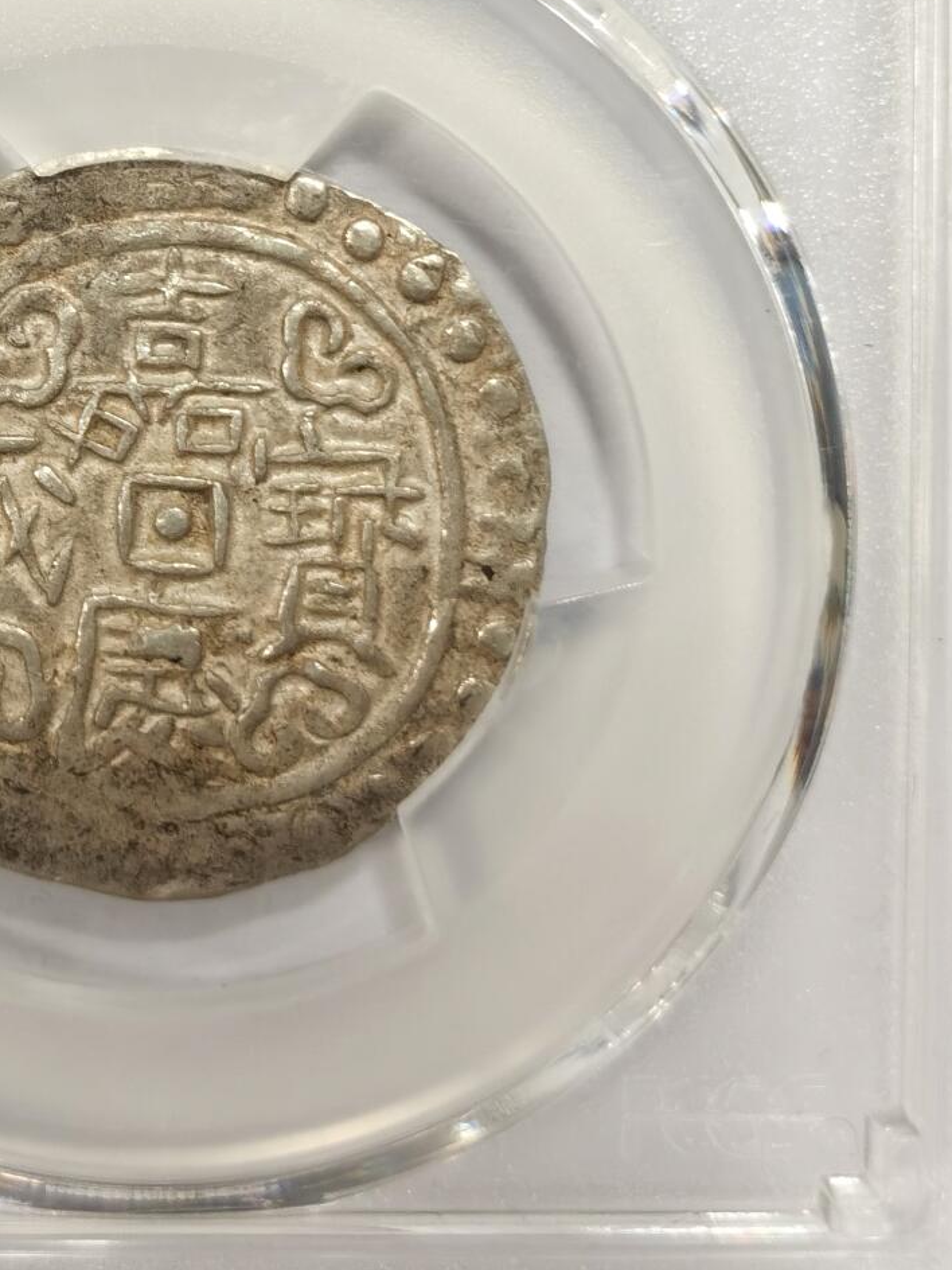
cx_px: 152
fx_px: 3777
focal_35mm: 103
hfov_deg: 14.3
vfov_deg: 18.8
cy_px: 179
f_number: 16
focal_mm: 5.56
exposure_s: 1/100
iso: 125
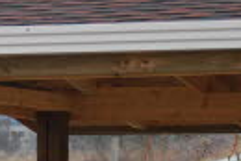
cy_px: 148
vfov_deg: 2.9
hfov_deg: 4.4
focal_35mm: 473
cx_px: 70
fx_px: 3170
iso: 800
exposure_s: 1/125
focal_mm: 82
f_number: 5.3
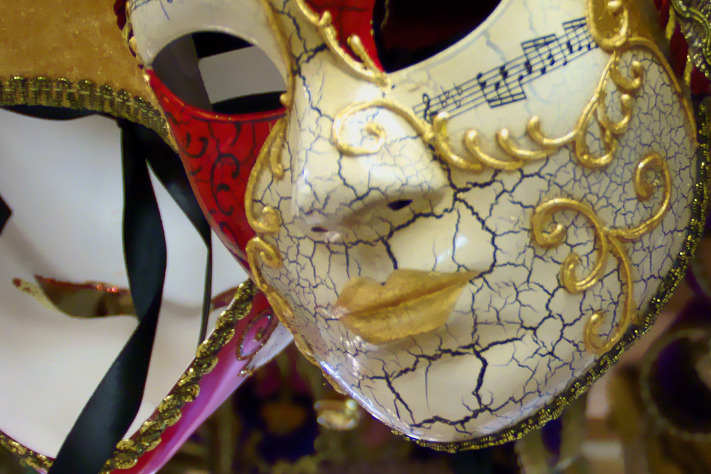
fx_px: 2373
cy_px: 276
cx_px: 599
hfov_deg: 16.9
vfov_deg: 11.4
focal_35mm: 120
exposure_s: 1/50
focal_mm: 35
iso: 400
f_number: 4.5
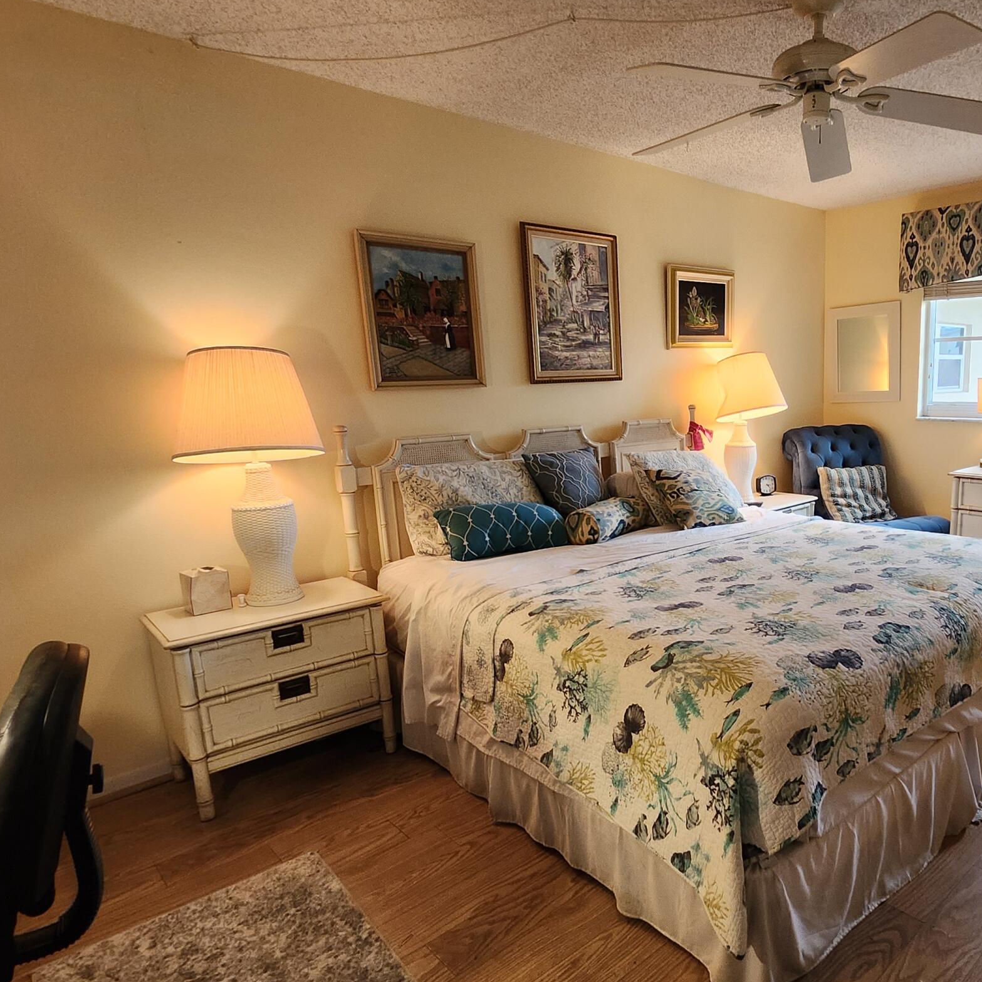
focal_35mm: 22
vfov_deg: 69.6
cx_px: 714
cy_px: 517
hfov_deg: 66.1
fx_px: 706
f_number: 2.2
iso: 250
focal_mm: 1.74
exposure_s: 1/60
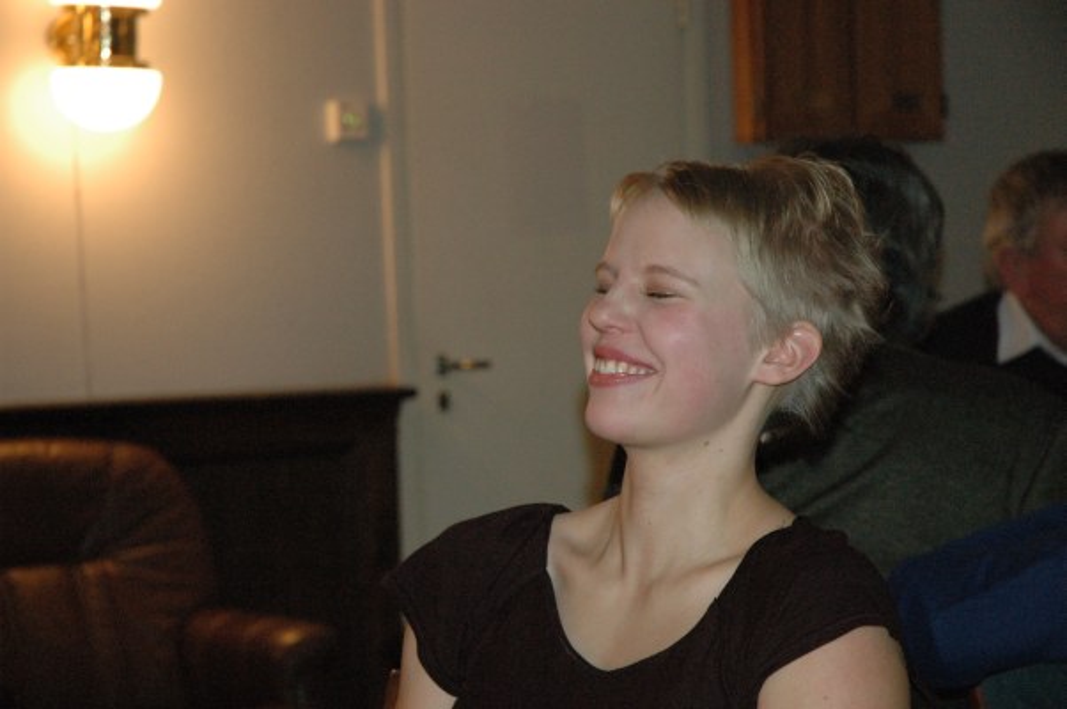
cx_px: 534
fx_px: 3109
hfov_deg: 19.5
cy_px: 354
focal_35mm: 105
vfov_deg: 13.0
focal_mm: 70
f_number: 5
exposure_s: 1/60
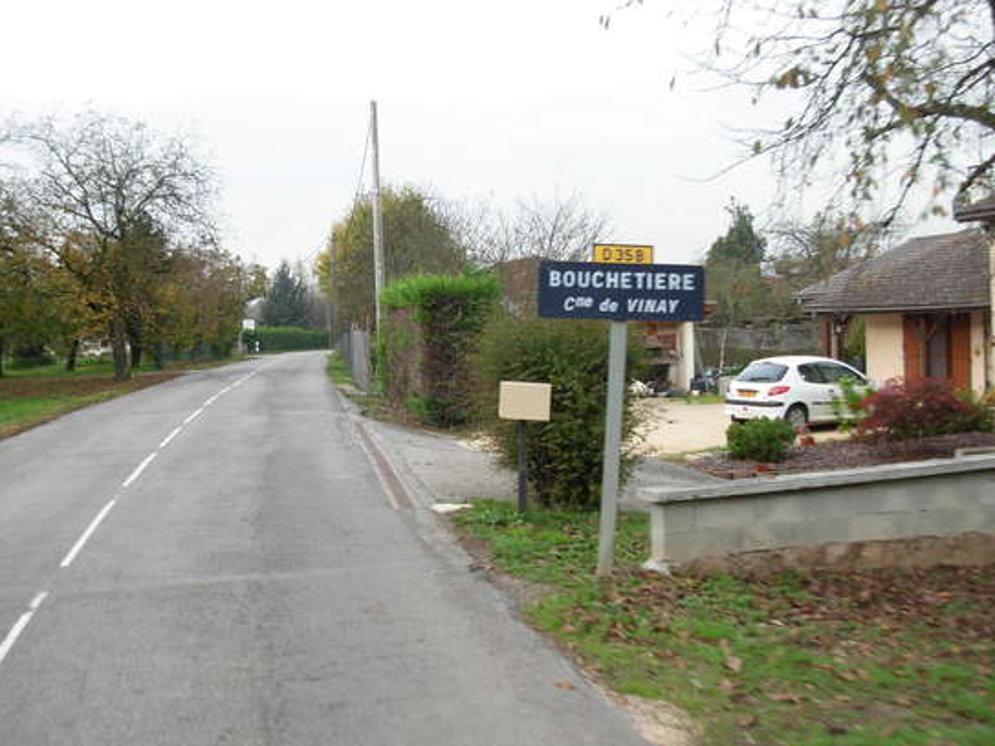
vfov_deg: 34.3
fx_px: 1207
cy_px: 365
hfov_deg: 44.8
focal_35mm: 42
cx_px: 475
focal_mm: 6.3
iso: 79
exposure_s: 1/132
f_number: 2.9
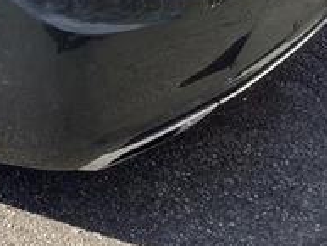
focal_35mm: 81
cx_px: -53
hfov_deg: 22.4
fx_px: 766
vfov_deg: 17.4
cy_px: -53
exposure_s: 1/696
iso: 25
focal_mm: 3.3
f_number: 2.4
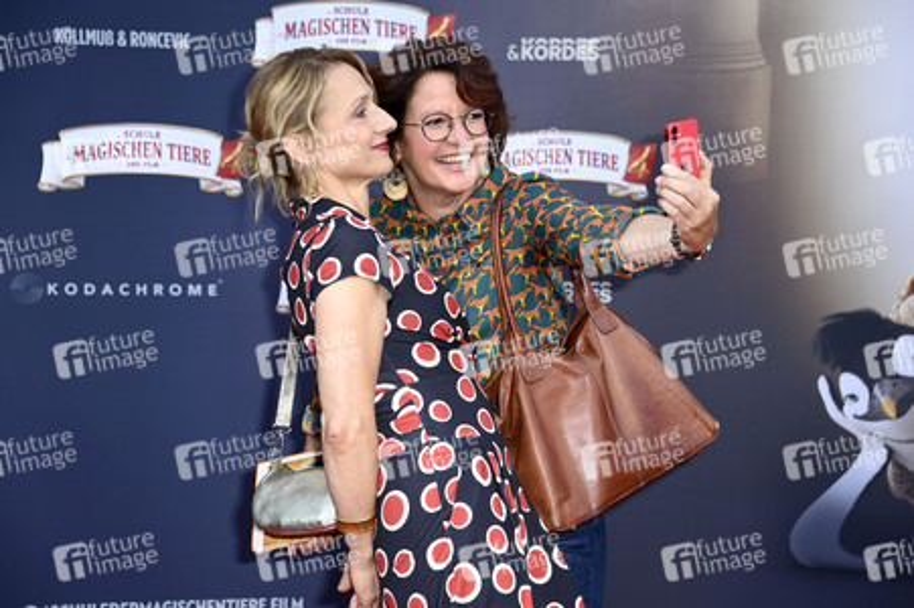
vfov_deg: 13.9
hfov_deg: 20.8
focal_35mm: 98
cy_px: 304
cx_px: 457
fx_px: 2486
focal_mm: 98
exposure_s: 1/250
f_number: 5.6
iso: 640
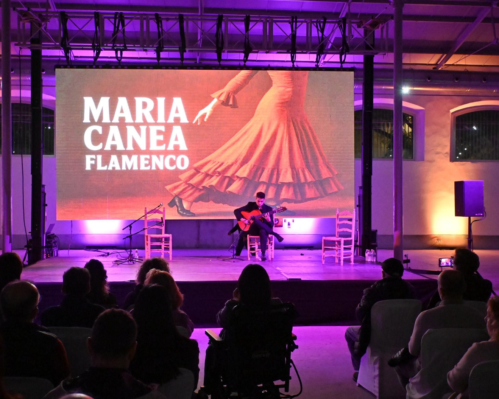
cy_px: 200
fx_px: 618
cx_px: 239
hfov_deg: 43.9
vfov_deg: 35.8
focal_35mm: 42
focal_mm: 24.5
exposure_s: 1/125
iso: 5000
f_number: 4.5
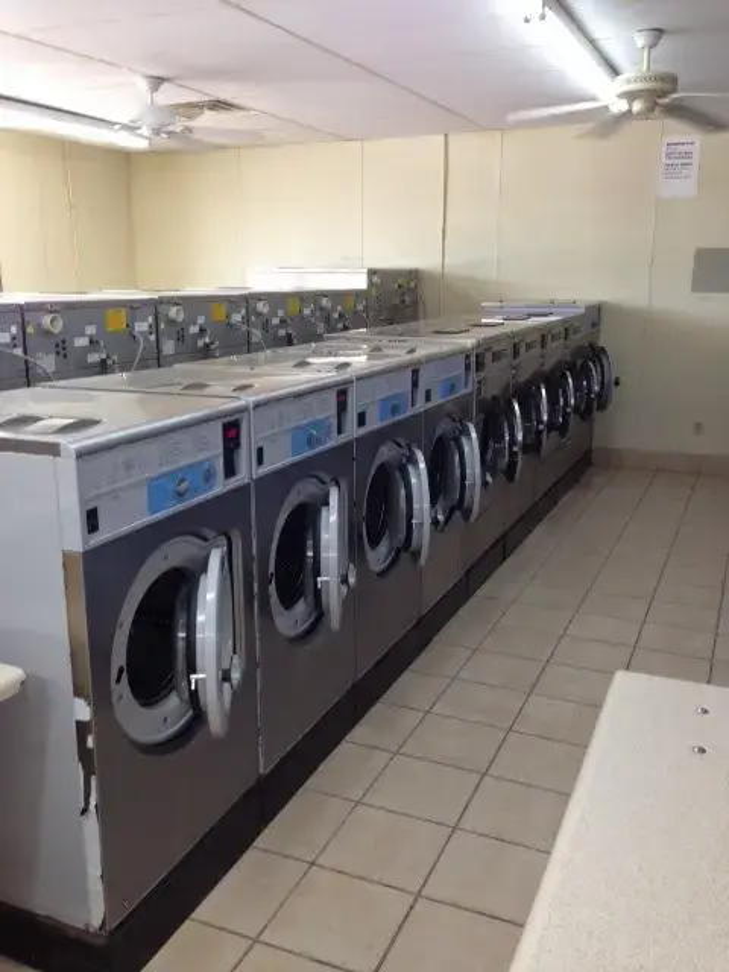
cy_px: 486
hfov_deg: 42.9
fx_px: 927
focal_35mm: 33
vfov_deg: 55.4
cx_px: 364
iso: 64
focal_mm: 4.13
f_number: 2.4
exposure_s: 1/30
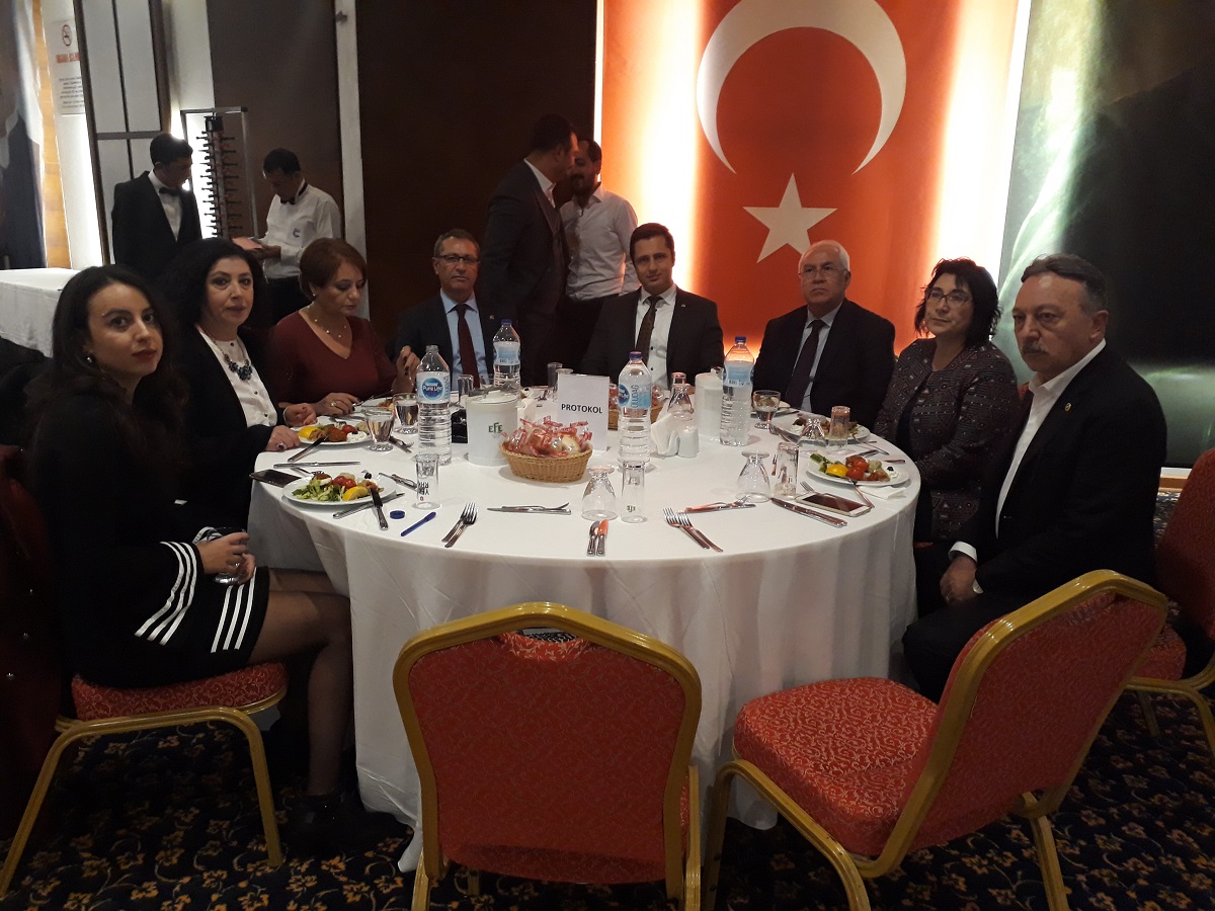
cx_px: 608
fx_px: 948
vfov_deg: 51.4
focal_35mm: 27
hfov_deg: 65.3
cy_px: 456
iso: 250
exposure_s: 1/17
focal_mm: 3.6
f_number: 1.9
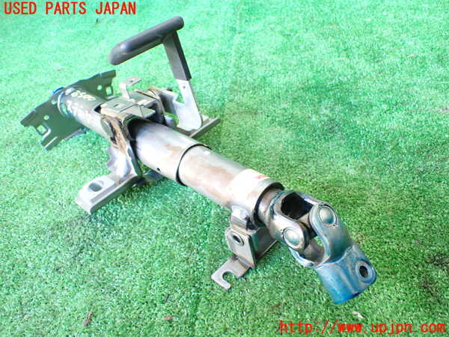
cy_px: 168
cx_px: 224
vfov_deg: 46.8
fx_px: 389
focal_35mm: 30
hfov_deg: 60.0
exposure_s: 1/40
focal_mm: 5.4
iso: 800
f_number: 2.3
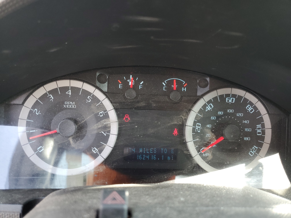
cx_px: 146
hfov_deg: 67.3
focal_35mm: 26
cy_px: 109
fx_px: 219
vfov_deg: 53.1
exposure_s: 1/120
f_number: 1.5
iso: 77
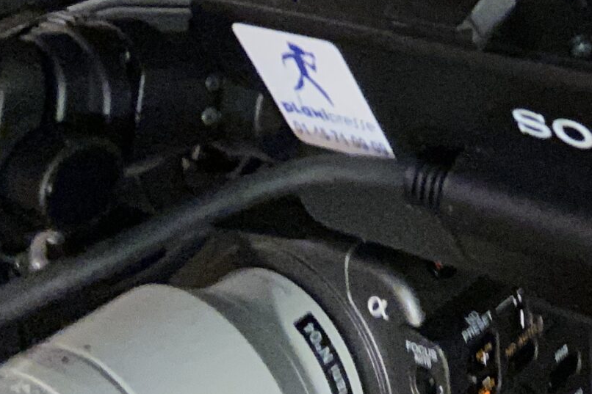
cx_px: 651
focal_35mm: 76
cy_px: -265
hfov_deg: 24.8
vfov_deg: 15.8
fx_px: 1249
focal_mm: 2.71
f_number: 2.2
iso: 320
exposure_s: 1/27
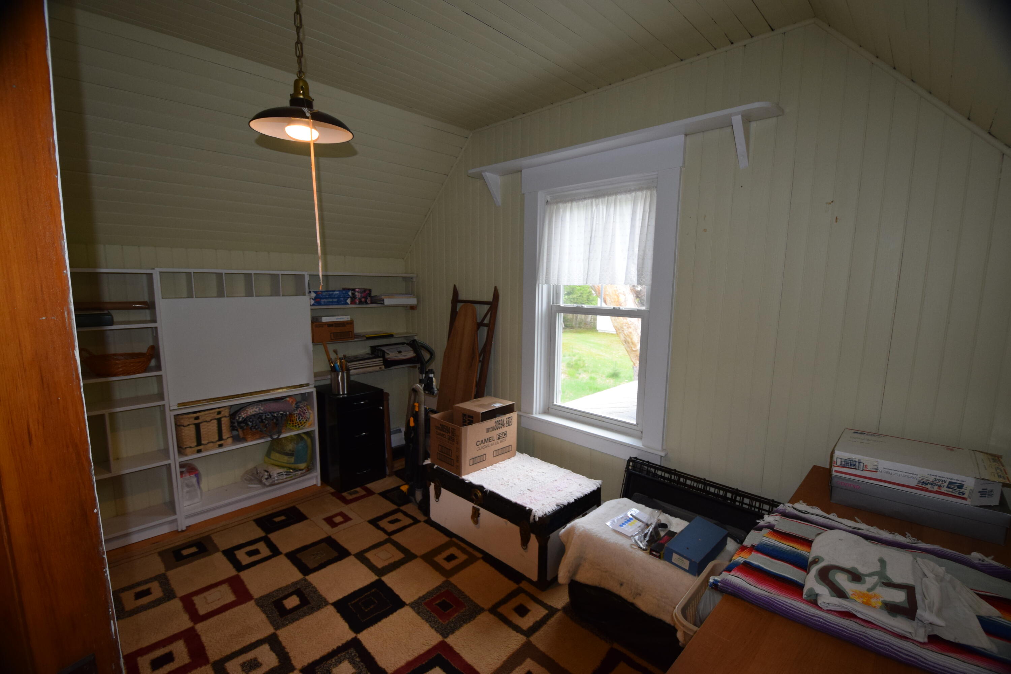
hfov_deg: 100.4
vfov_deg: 77.3
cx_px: 506
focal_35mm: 15
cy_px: 337
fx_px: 421
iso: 800
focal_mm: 10
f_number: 5
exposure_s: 1/100
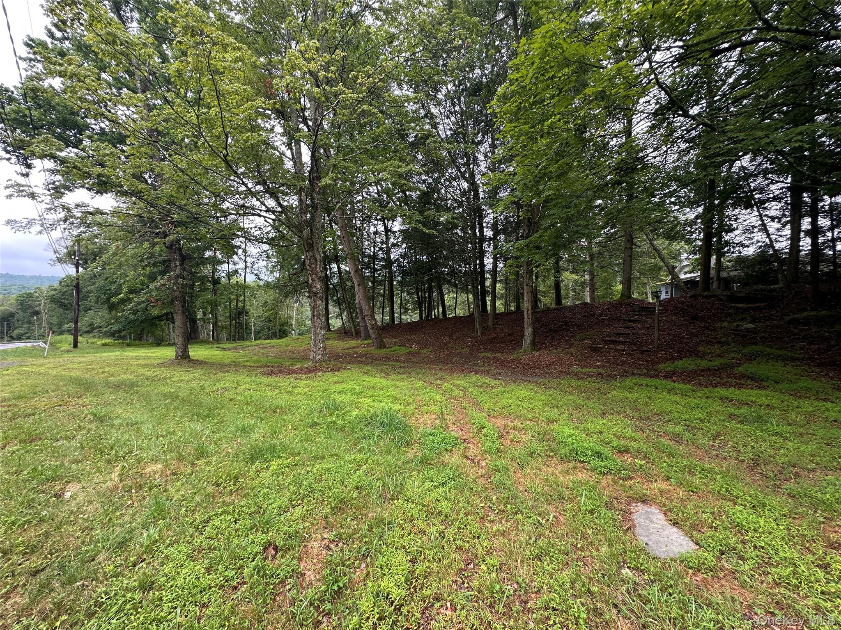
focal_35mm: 14
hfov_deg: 102.1
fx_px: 340
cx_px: 420
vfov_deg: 85.7
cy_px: 315
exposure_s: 1/99
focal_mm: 2.22
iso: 64
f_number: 2.2
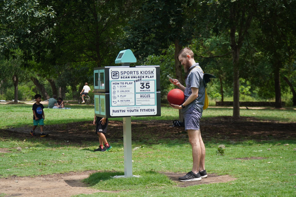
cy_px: 98
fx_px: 678
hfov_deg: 24.6
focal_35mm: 82
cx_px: 148
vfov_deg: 16.6
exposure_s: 1/400
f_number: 4
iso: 100
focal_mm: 55
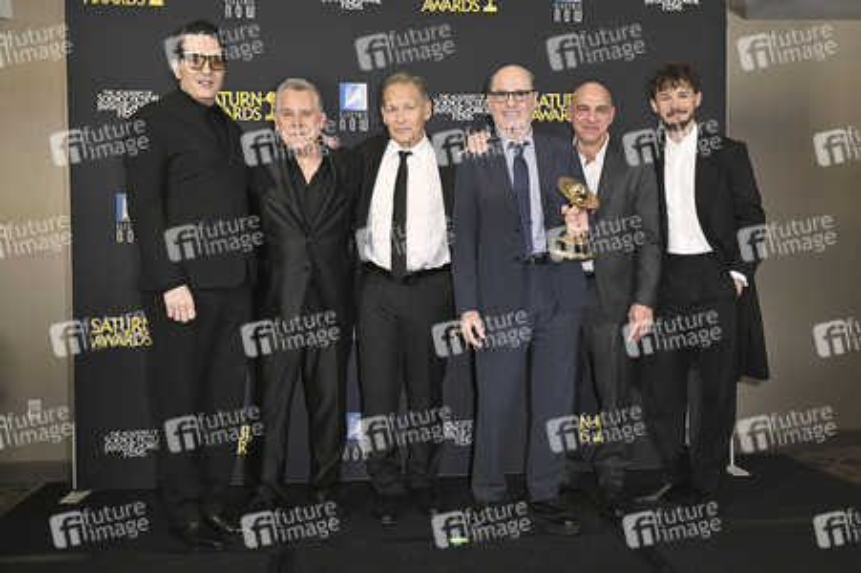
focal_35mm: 35
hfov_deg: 54.5
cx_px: 430
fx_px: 836
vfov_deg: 37.8
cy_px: 286
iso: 2000
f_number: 5
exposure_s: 1/320
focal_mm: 35
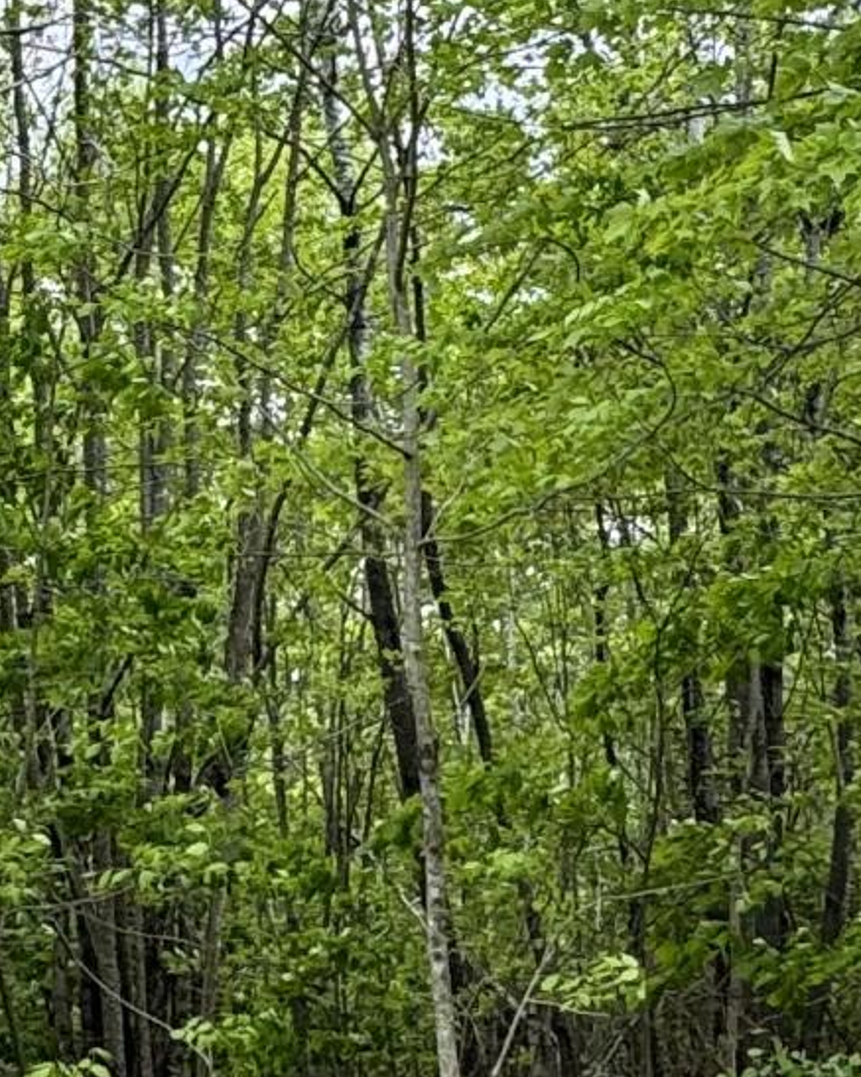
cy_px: 315
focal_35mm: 75
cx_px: -266
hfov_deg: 18.9
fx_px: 2391
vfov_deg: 25.2
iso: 40
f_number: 2.2
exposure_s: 1/263
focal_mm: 2.22
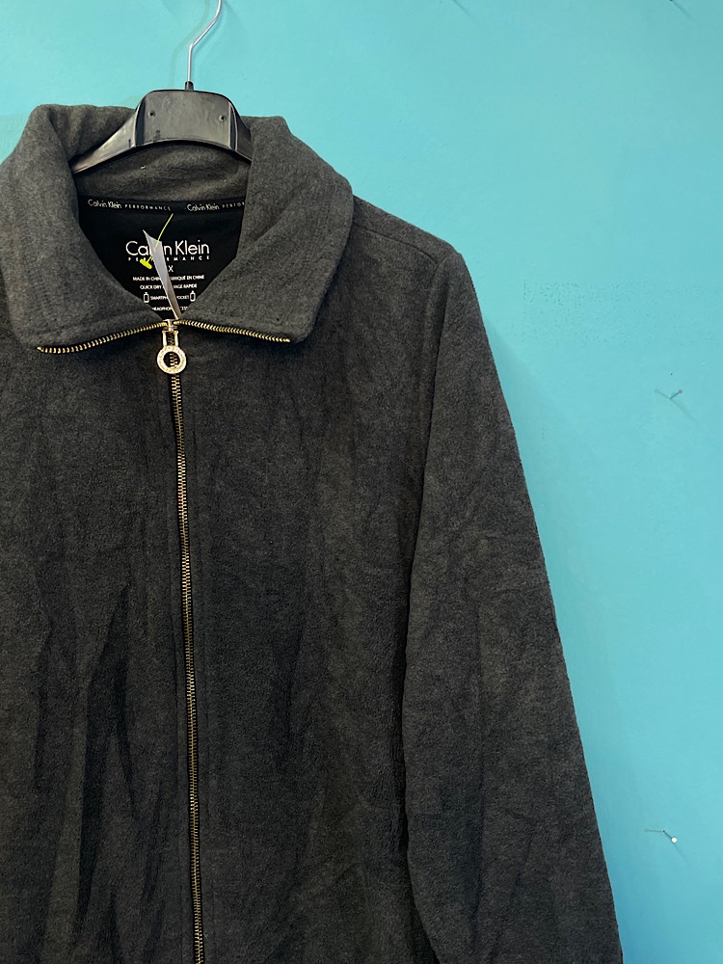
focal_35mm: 26
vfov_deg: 67.3
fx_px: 724
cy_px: 482
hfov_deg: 53.1
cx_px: 362
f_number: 1.6
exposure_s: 1/50
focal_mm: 4.2
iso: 250
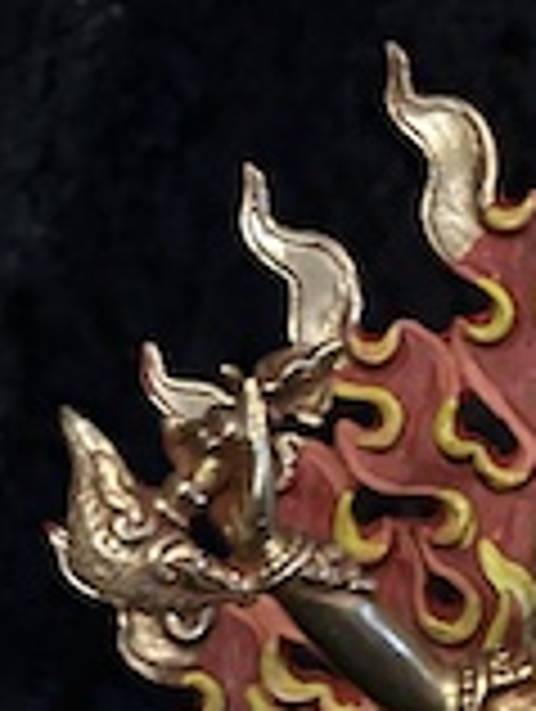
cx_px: 892
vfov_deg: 17.0
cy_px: 1044
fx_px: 2162
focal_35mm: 105
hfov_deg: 13.1
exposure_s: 1/25
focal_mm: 5.7
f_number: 1.5
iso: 800
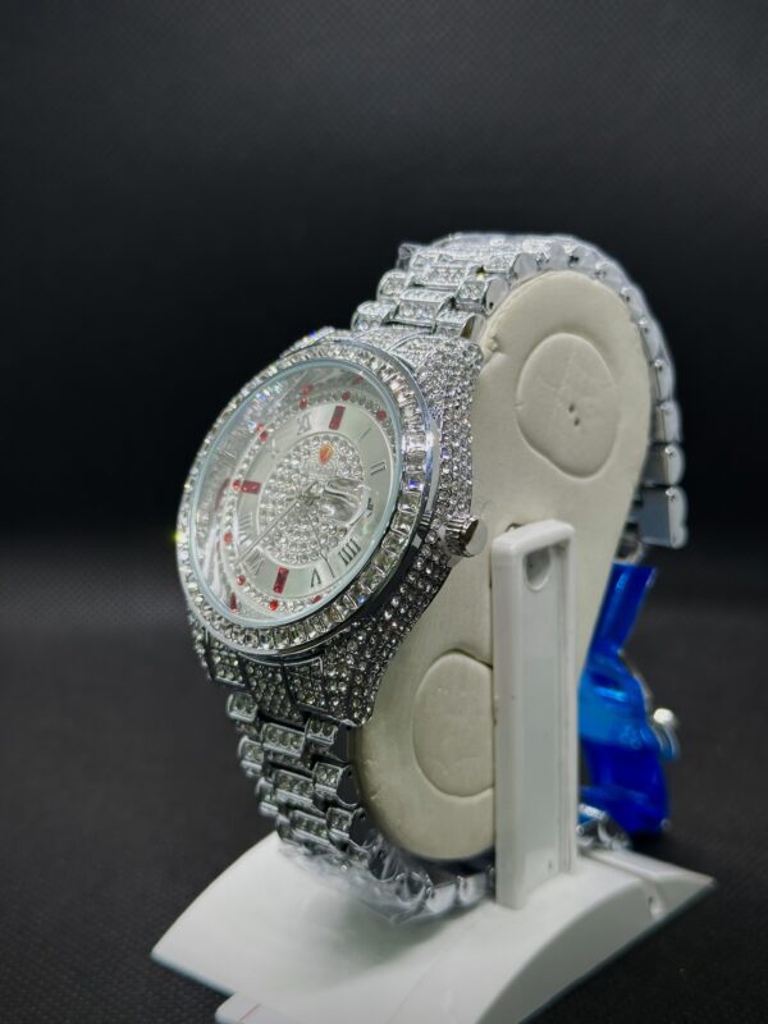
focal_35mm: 48
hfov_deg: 30.3
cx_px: 384
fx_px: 1420
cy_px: 512
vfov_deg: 39.7
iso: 50
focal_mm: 6.86
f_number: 1.78
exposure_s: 1/100
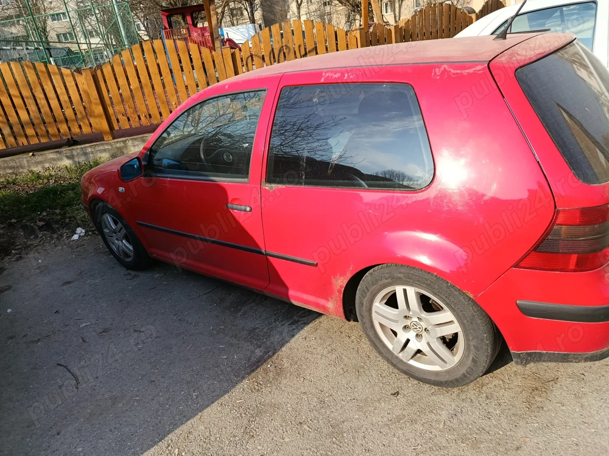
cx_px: 304
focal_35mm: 24
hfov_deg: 71.6
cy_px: 228
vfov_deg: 56.8
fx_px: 422
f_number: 1.7
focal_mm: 5.24
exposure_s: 1/221
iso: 50
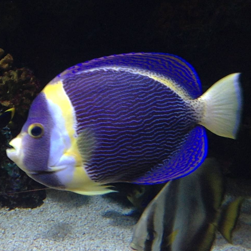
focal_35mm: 48
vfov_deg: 35.4
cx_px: 92
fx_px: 394
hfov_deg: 35.1
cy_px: 129
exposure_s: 1/40
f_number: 2.4
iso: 250
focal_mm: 4.13
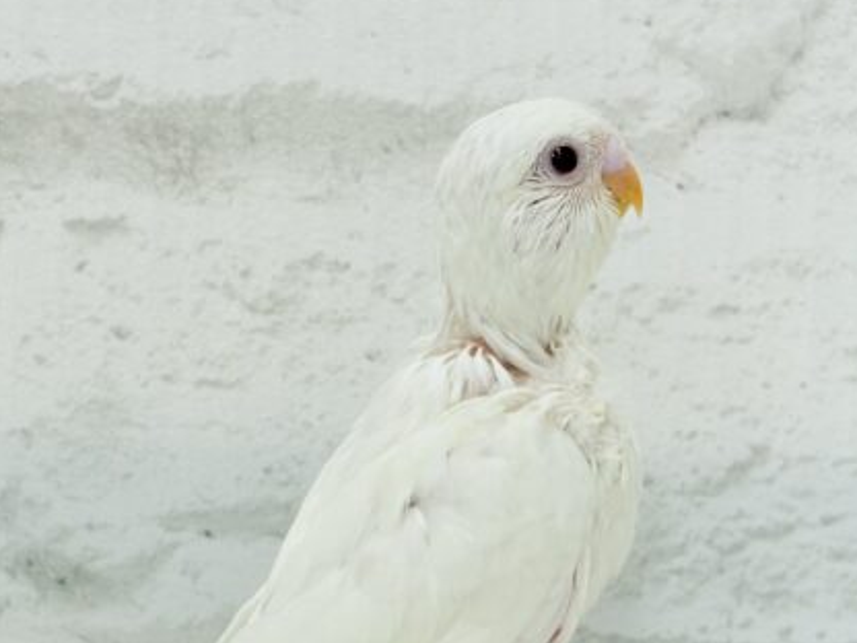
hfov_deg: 24.4
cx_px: 420
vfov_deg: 18.4
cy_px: 447
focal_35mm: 80
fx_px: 1981
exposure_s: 1/100
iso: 64
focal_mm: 5.96
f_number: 1.6
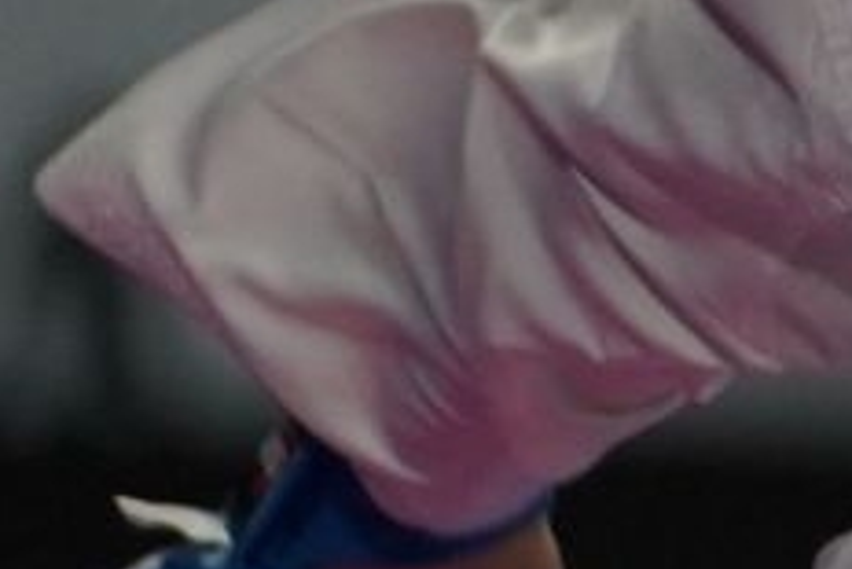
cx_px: 2824
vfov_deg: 0.6
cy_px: 290
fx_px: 55057
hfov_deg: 0.9
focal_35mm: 2325
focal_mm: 200
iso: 800
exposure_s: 1/1000
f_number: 2.8
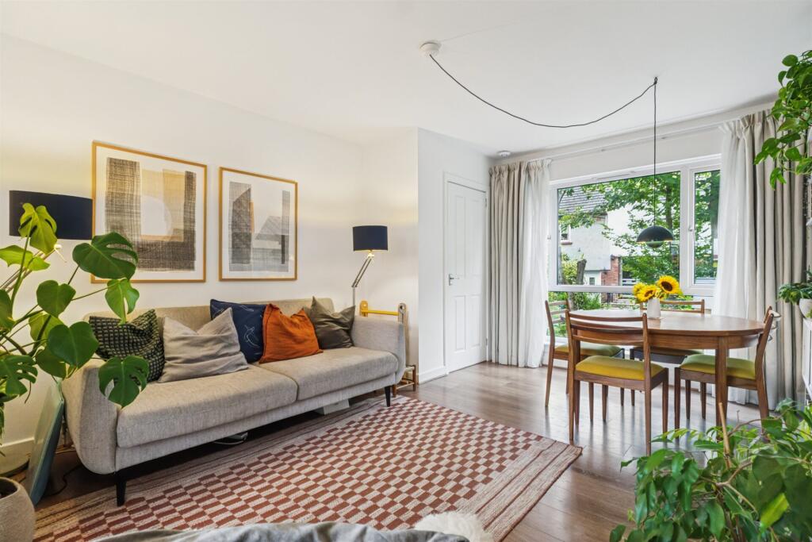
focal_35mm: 16
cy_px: 271
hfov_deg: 95.0
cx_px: 406
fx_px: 372
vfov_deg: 72.1
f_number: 7.1
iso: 800
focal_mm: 11
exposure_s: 1/13
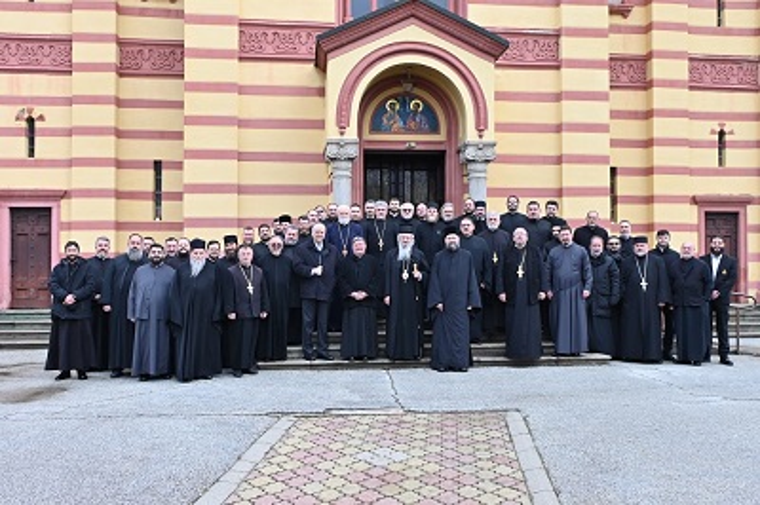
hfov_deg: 57.3
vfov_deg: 39.9
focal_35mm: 33
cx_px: 380
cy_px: 252
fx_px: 696
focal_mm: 22
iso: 640
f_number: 6.3
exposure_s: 1/400
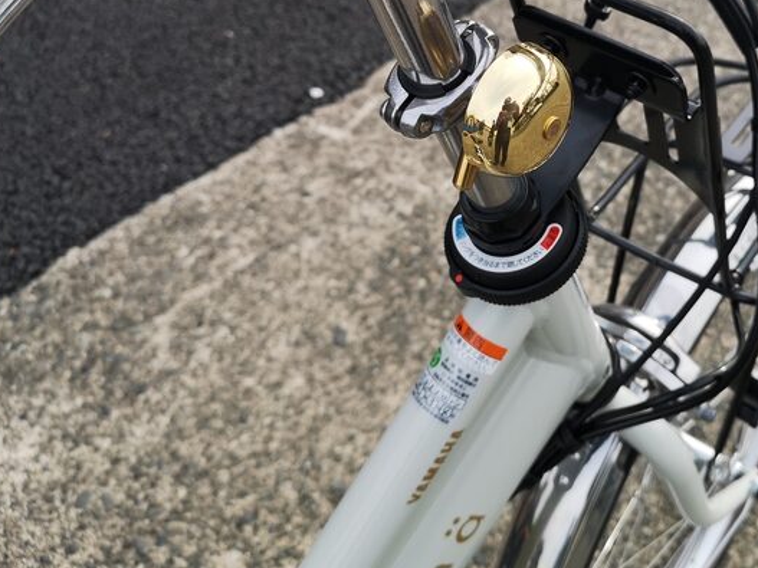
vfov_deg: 34.7
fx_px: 898
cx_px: 532
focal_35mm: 41
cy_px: 171
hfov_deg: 44.8
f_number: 1.8
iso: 50
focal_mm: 5.58
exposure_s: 1/772
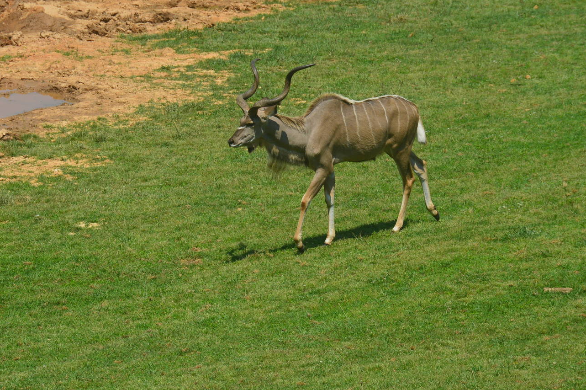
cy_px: 175
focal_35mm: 374
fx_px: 6082
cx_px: 328
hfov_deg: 5.5
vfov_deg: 3.7
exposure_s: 1/500
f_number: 11
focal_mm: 200
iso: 220
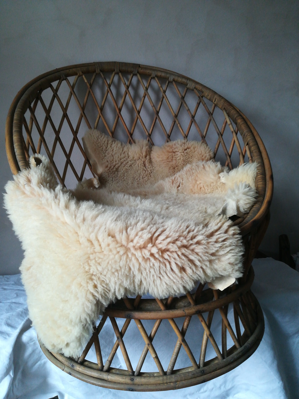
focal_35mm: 26
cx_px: 150
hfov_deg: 53.1
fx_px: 299
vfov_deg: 67.3
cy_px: 200
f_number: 2.2
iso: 160
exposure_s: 1/33.3
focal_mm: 3.83
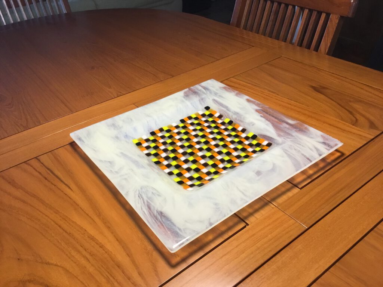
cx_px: 192
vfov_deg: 45.4
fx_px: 343
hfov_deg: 58.4
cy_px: 144
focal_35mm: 31
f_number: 2.4
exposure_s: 1/33
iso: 50
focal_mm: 3.3
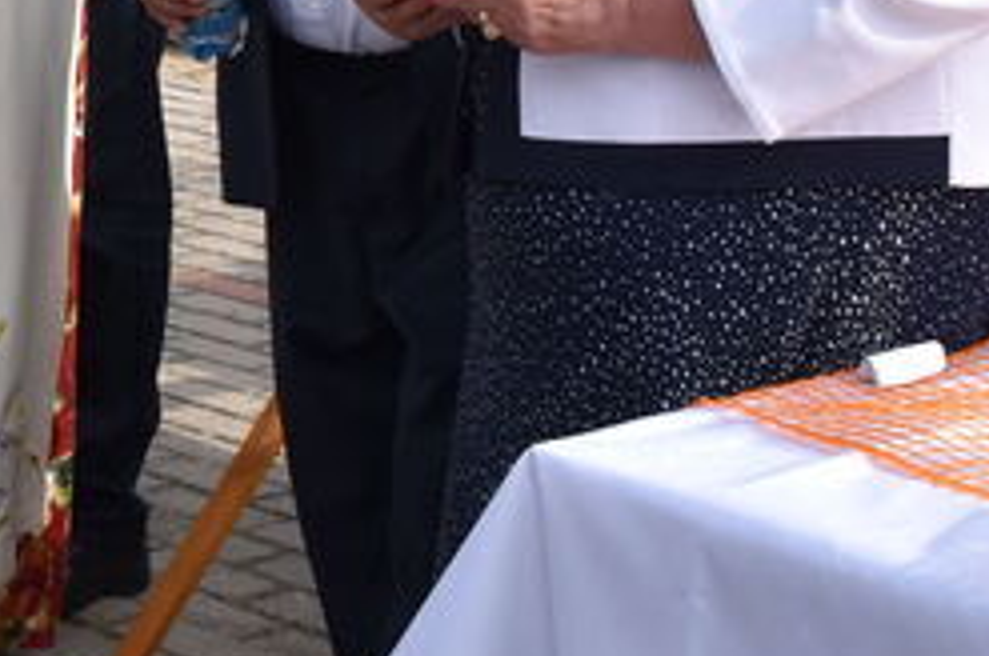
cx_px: -601
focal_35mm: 162
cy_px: -162
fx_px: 4445
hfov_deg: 12.0
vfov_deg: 8.3
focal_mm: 26
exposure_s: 1/400
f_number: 10
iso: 200
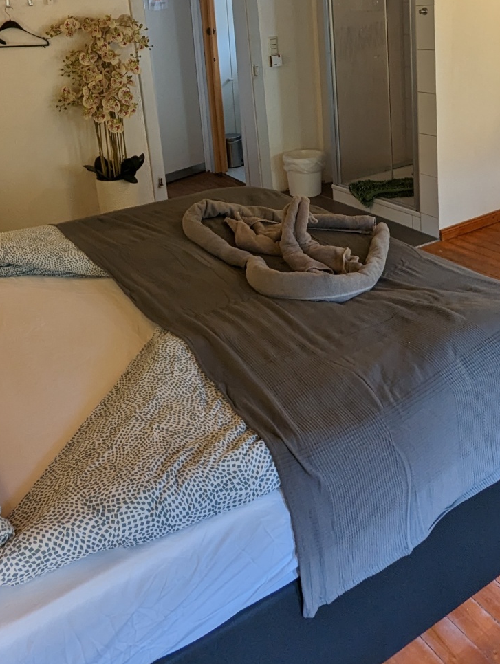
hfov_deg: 43.0
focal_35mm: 33
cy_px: 130
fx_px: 634
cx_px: 244
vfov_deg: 51.7
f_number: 2.2
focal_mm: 2.35
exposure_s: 1/50
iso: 115
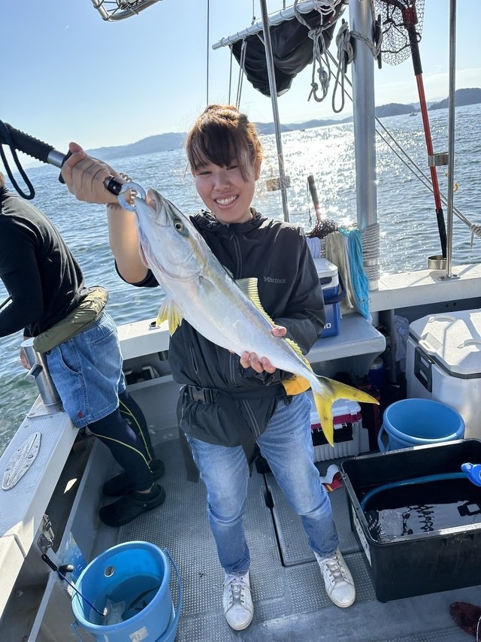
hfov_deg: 56.8
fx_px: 445
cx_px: 240
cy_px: 321
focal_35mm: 24
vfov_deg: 71.6
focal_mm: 6.86
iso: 80
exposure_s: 1/2525
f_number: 1.78
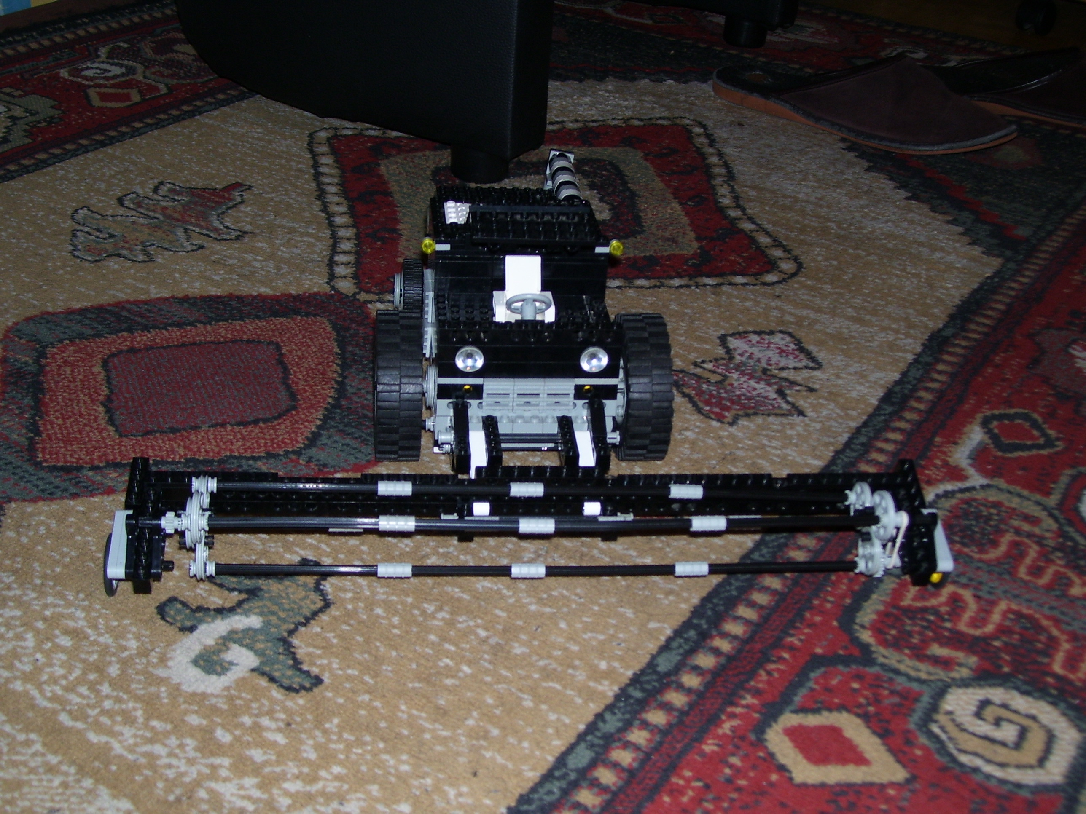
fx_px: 1443
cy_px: 407
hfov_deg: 41.2
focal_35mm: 46
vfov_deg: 31.5
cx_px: 543
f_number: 3
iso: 80
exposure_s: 1/60
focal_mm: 7.6
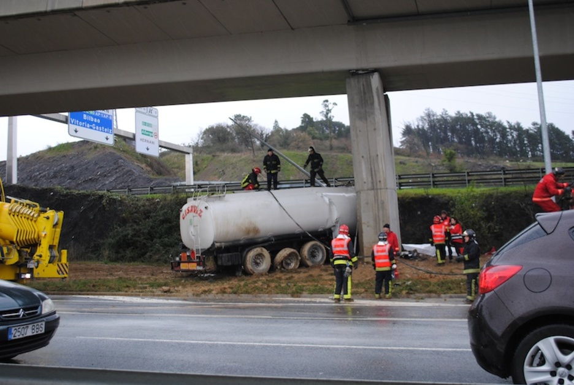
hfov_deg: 49.5
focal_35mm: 39
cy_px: 192
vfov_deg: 34.3
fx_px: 623
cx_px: 287
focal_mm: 26
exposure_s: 1/60
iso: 200
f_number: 4.2
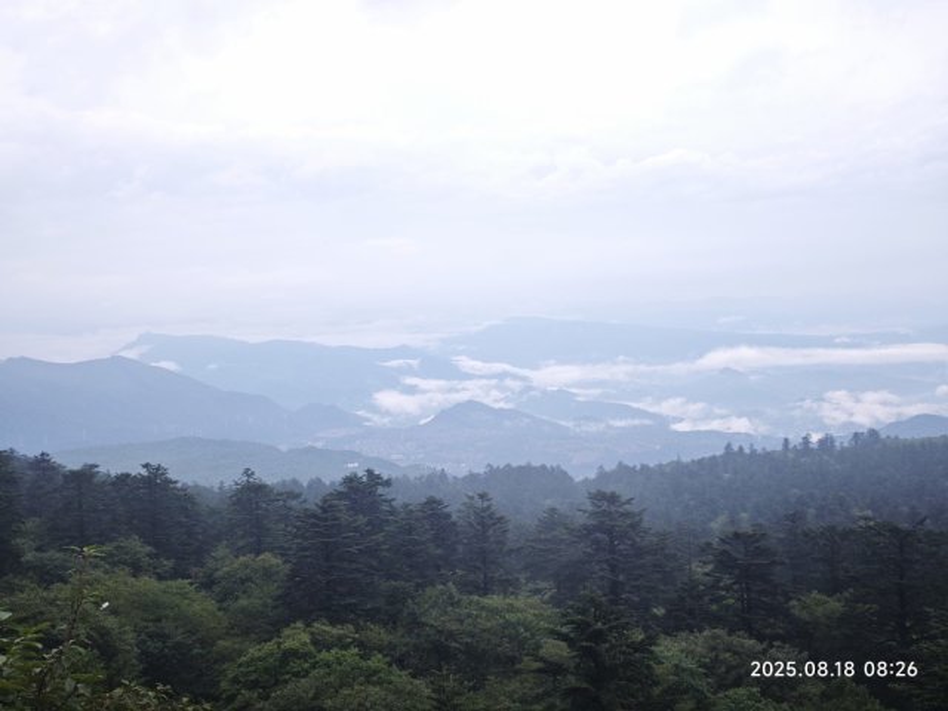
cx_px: 474
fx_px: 1260
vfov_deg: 31.5
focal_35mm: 46
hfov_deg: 41.2
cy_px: 356
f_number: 2
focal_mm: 8.72
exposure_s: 1/245
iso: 50
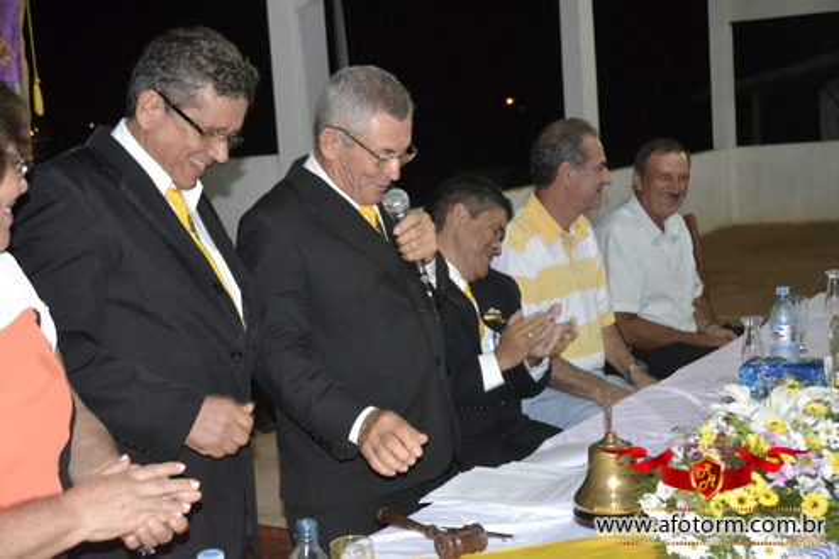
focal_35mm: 52
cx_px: 420
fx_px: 1223
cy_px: 280
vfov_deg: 25.8
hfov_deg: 37.9
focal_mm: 35
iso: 3200
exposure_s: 1/60
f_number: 4.2
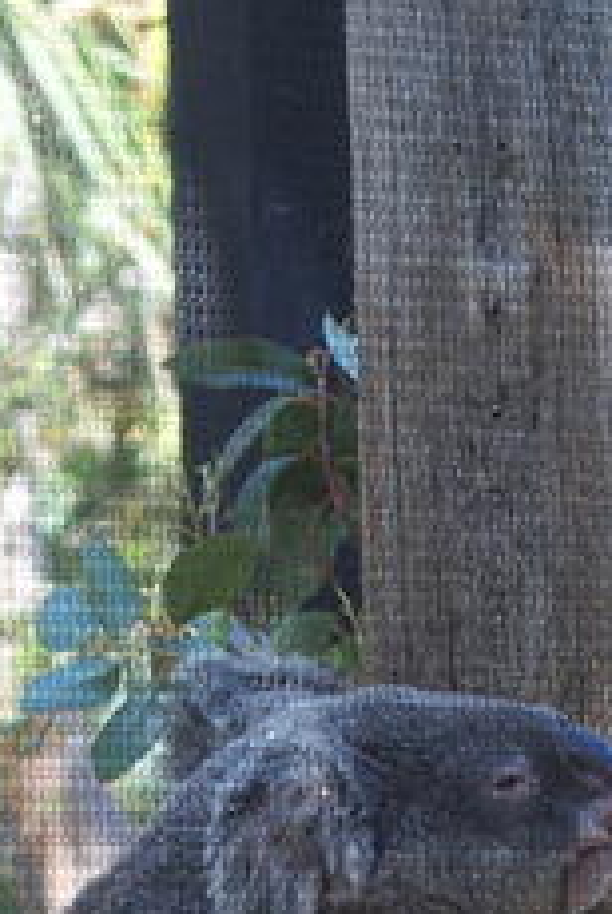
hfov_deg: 5.5
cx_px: 306
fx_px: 6406
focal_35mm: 252
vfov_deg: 8.1
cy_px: 846
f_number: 2.8
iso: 125
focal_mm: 26.2
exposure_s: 1/250
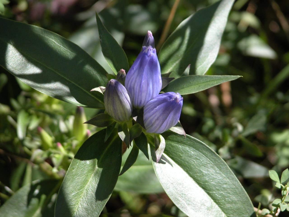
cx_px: 144
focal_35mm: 280
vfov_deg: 5.3
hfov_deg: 7.1
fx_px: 2338
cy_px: 108
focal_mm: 71.2
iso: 100
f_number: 4.2
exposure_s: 1/359
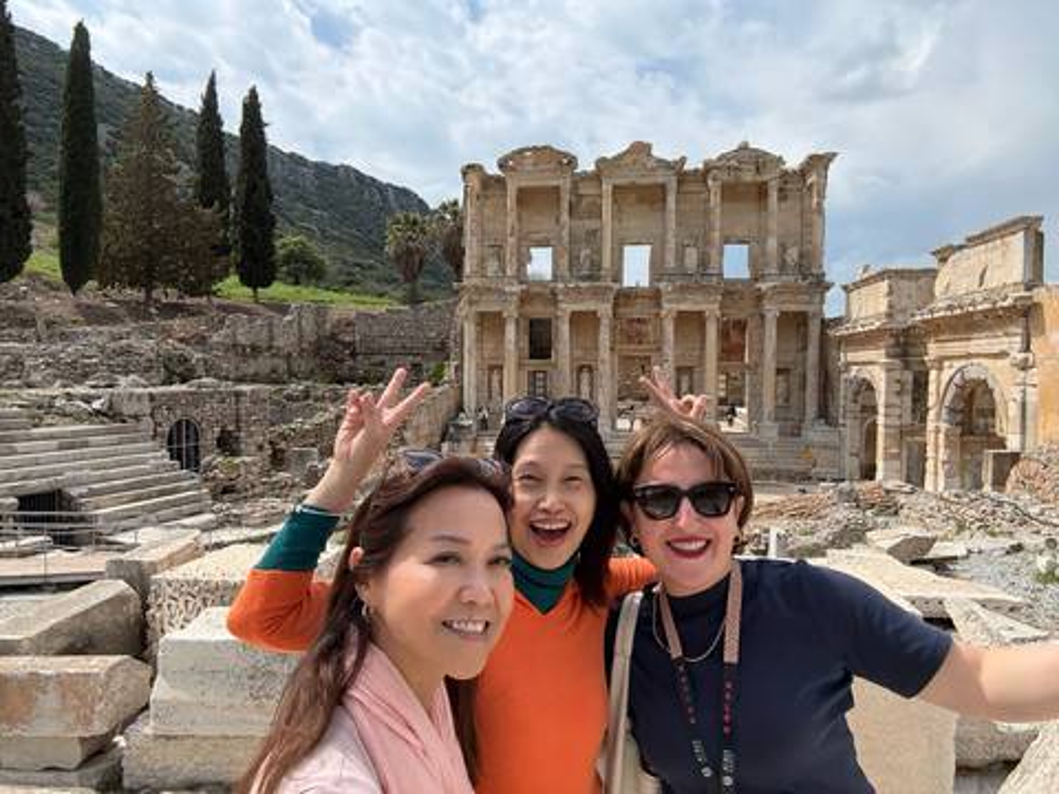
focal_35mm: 23
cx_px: 530
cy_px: 397
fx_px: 704
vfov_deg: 58.9
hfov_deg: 73.9
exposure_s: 1/1418
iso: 40
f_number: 1.9
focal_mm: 2.69
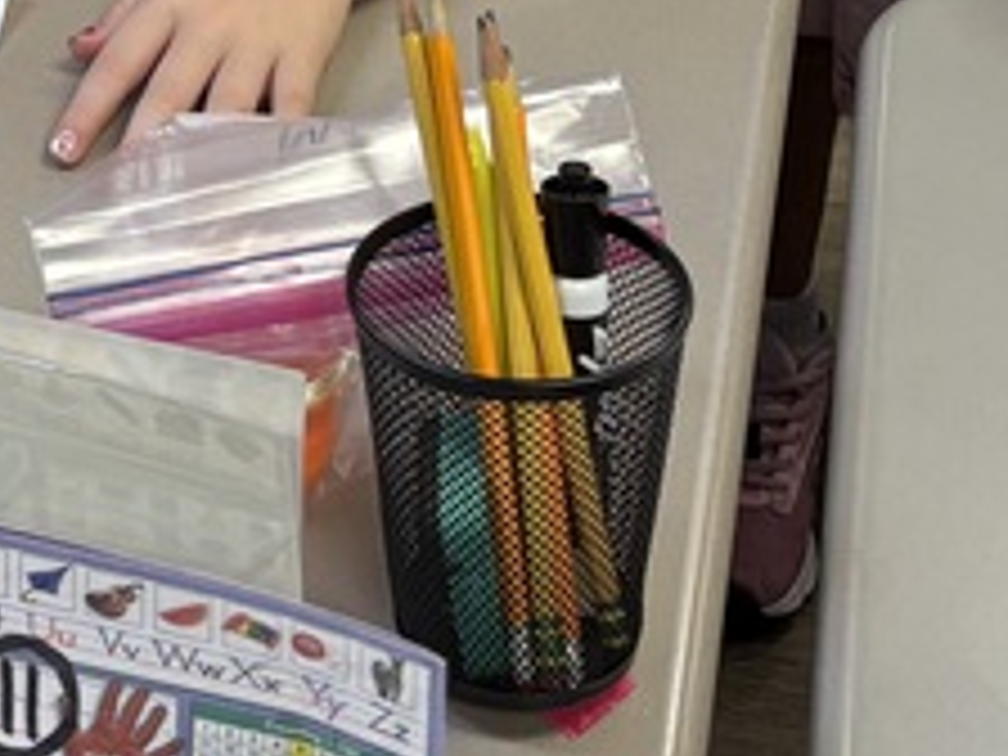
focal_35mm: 119
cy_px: -864
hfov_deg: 16.2
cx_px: 4
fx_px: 3465
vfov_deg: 11.1
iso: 100
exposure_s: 1/120
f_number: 1.6
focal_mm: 5.96
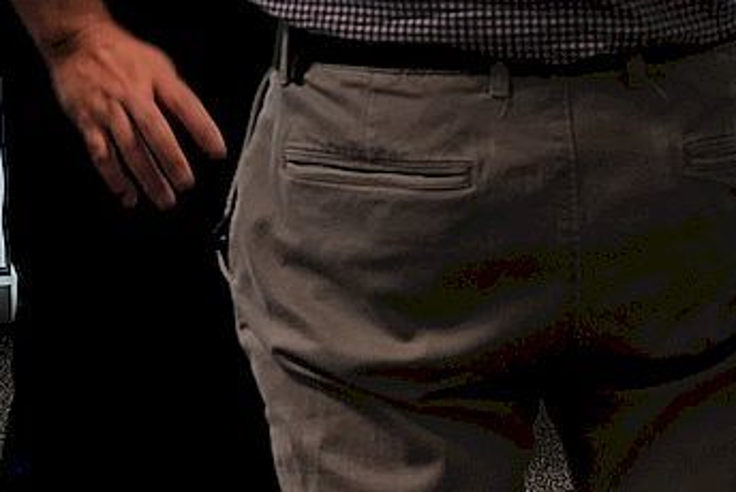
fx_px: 4604
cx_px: -101
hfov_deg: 9.0
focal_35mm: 225
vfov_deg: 6.0
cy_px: -342
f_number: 4
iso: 250
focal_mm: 31
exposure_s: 1/60
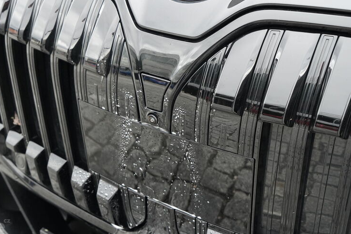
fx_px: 517
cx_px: 155
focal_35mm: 53
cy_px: 106
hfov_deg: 37.5
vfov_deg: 25.5
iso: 2500
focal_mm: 47
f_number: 9
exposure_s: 1/160
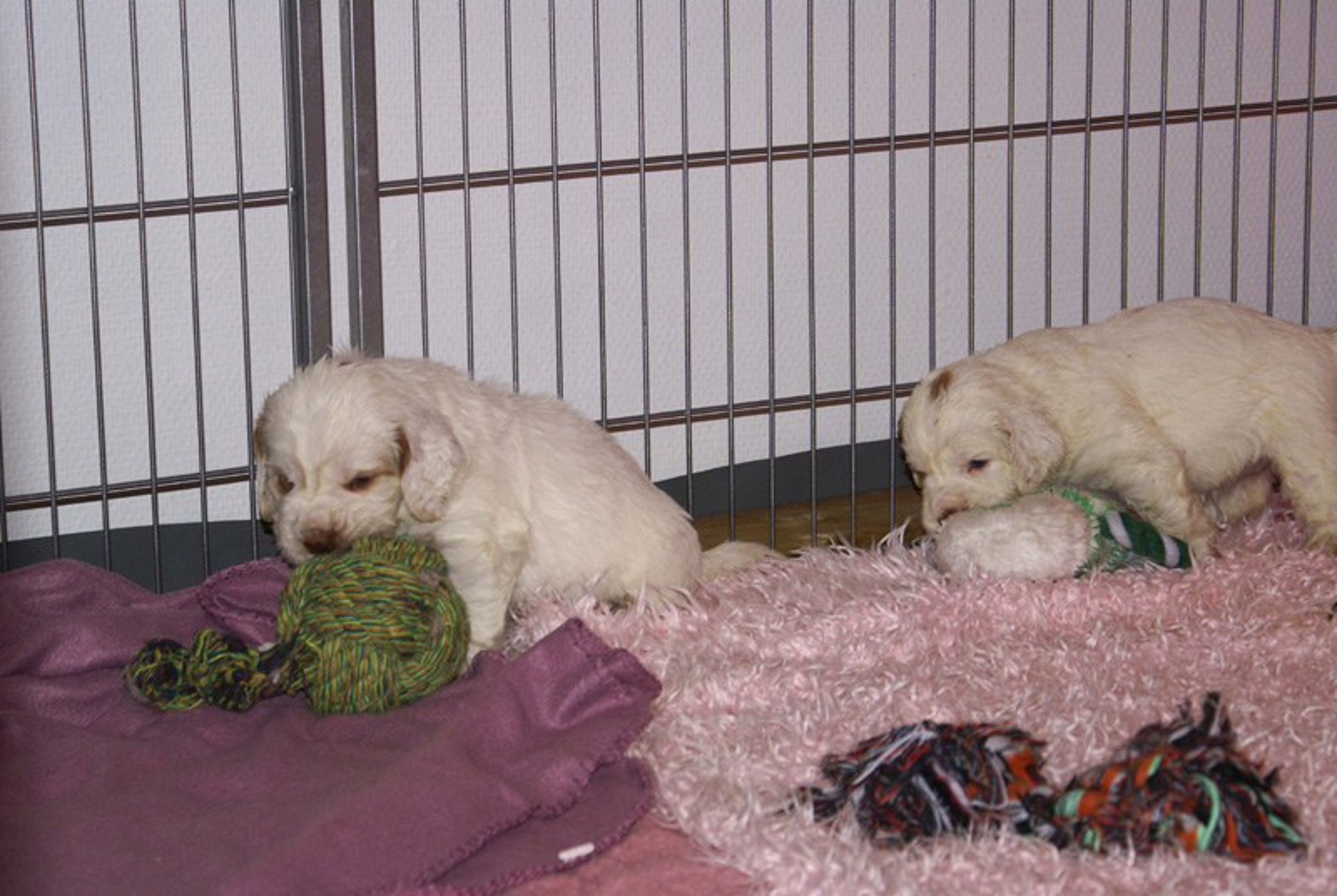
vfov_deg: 13.1
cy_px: 448
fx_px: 3905
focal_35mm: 105
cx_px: 668
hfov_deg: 19.4
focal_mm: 70
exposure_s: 1/125
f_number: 5.6
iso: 400
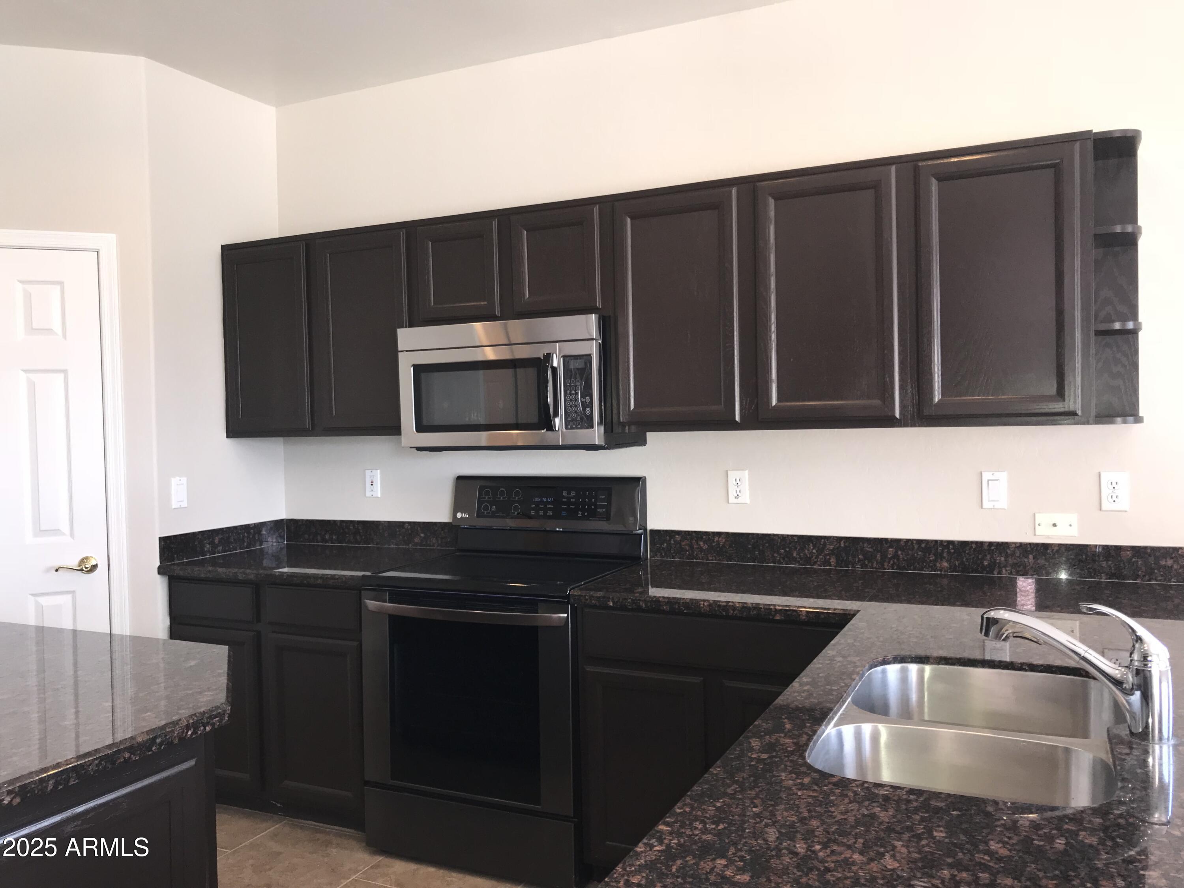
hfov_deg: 63.4
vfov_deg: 49.7
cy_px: 444
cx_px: 592
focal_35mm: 28
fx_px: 958
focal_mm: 3.99
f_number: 1.8
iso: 20
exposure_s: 1/32
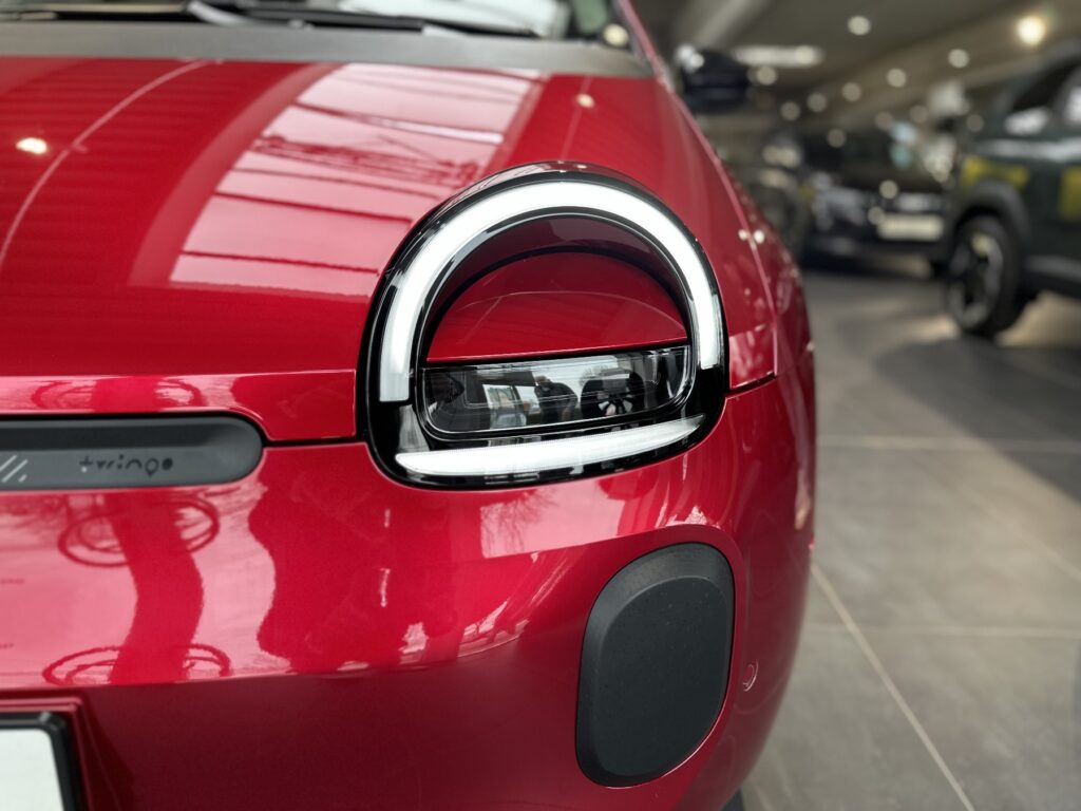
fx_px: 749
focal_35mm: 24
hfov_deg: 71.6
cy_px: 406
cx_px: 540
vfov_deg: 56.8
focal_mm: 6.86
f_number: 1.78
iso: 80
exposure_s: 1/98
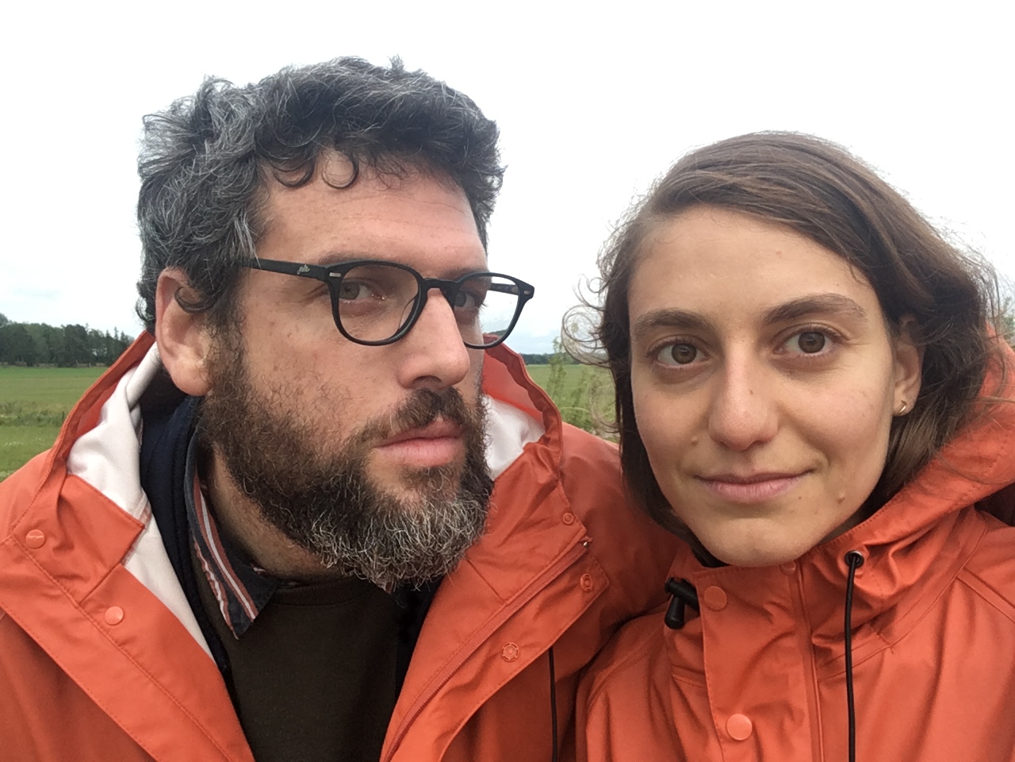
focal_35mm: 31
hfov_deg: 58.4
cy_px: 381
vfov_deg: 45.4
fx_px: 909
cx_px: 508
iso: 50
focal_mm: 2.15
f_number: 2.4
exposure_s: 1/219
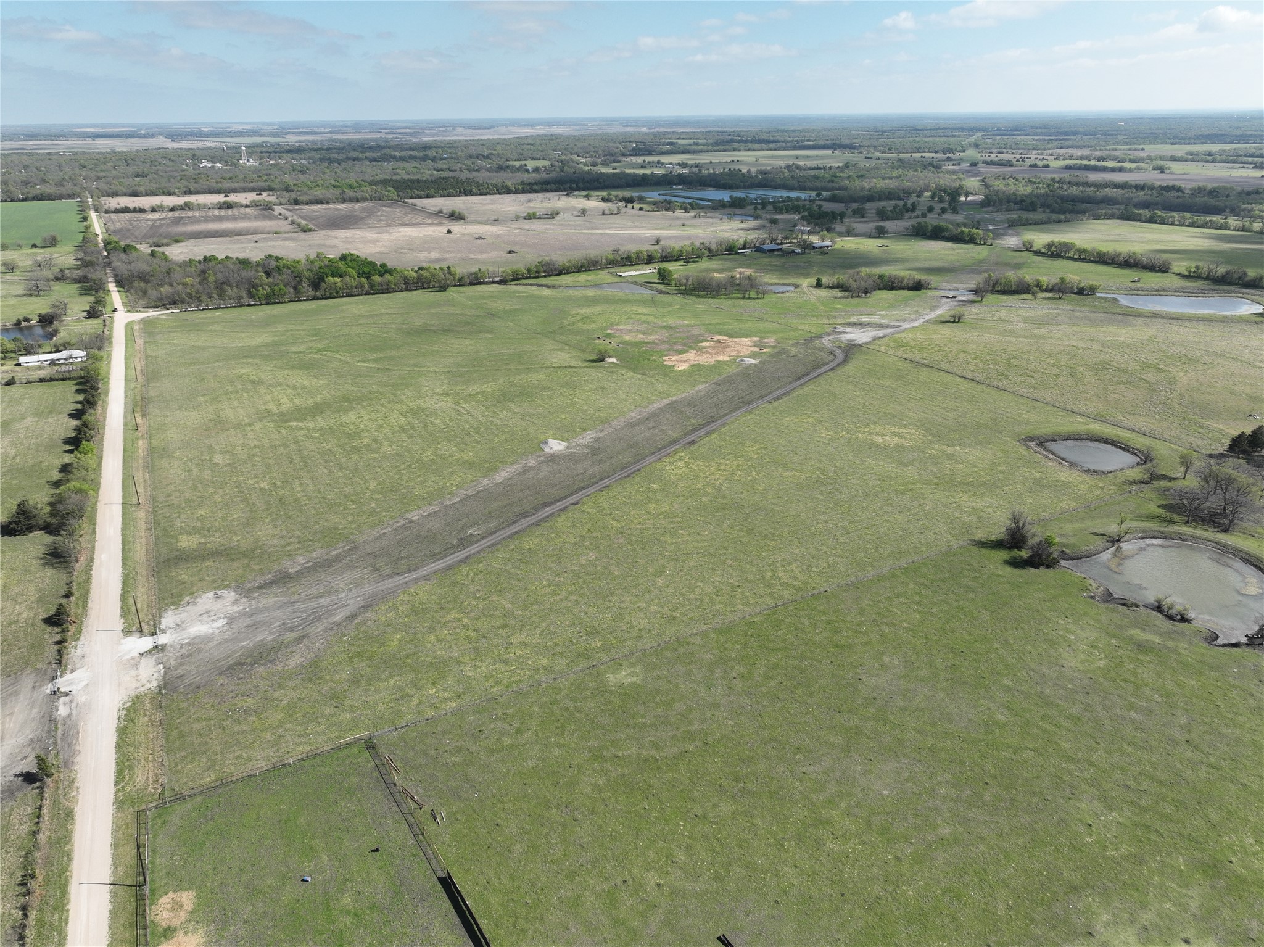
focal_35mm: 24
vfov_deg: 56.8
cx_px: 632
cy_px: 474
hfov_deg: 71.6
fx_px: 876
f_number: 2.8
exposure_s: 1/1600
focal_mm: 12.29
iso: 110
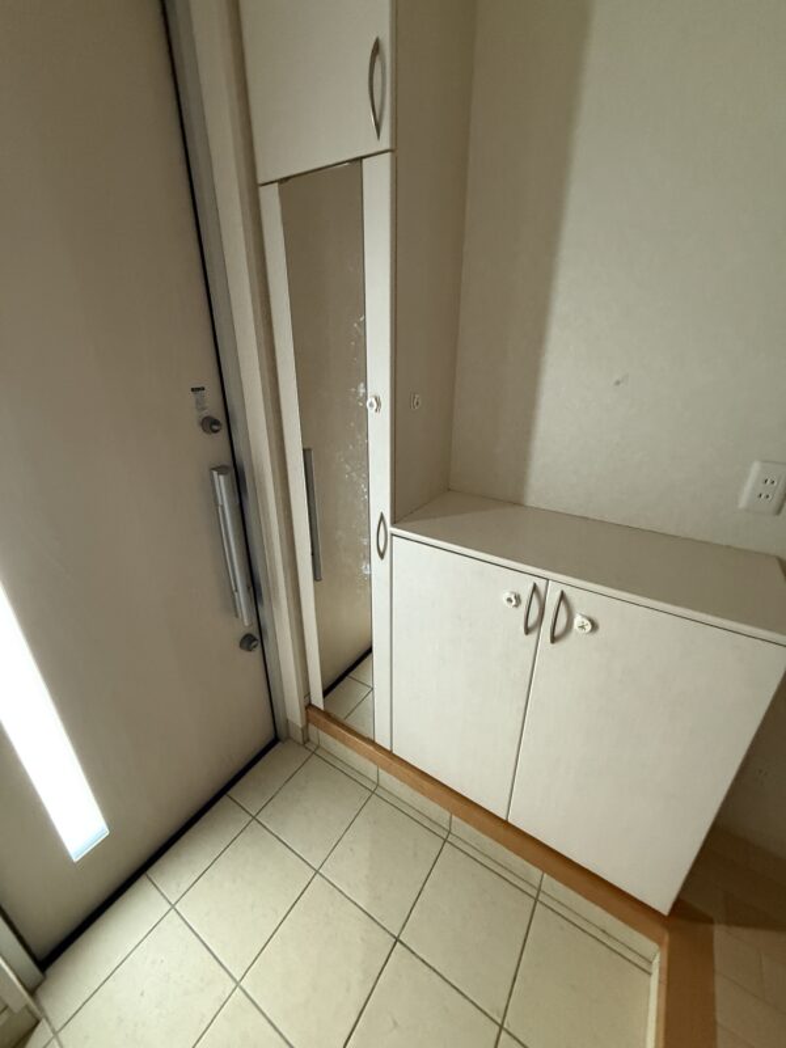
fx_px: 424
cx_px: 393
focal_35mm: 14
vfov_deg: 102.1
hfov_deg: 85.7
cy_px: 524
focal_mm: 2.22
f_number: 2.2
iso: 640
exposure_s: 1/60
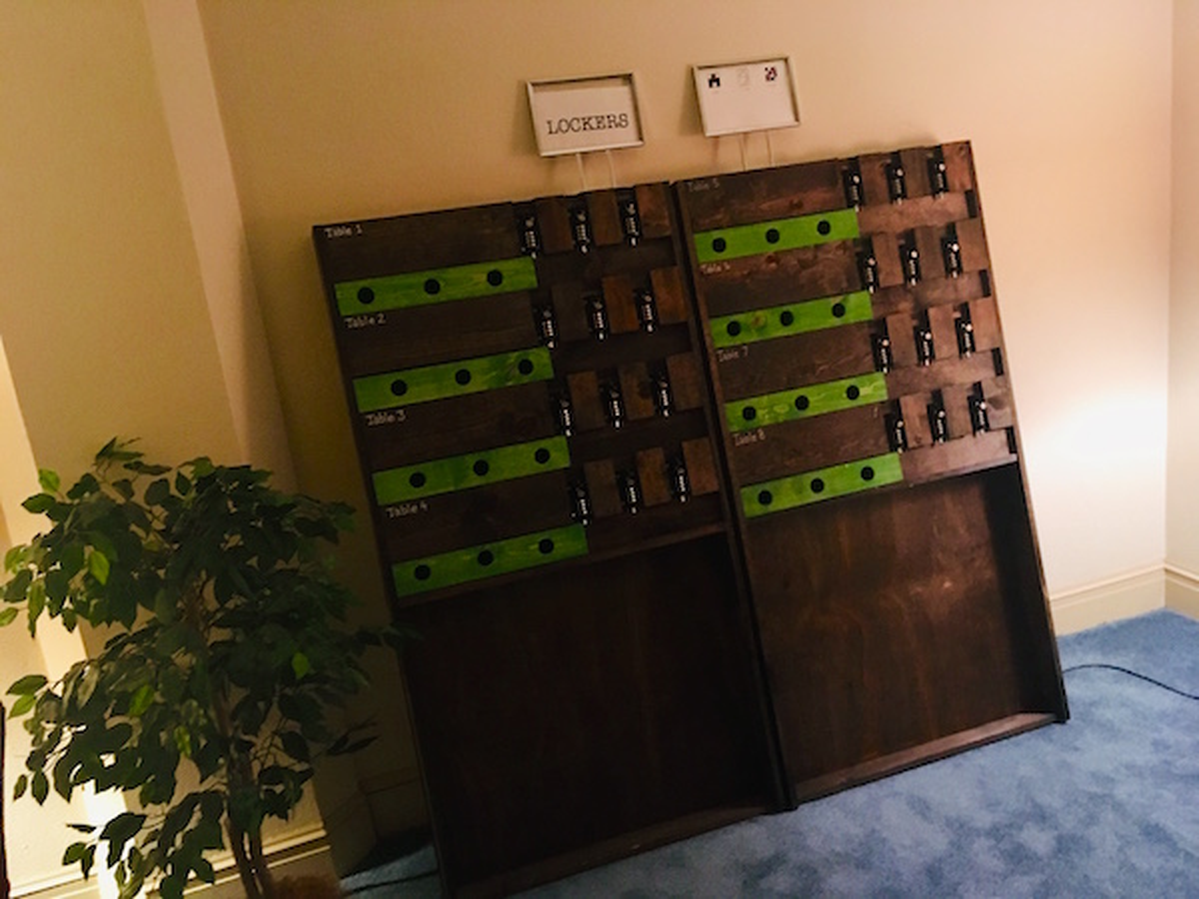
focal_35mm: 29
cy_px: 450
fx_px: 1004
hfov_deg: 61.7
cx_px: 600
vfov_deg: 48.2
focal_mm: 4.15
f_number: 2.2
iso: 400
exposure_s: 1/15
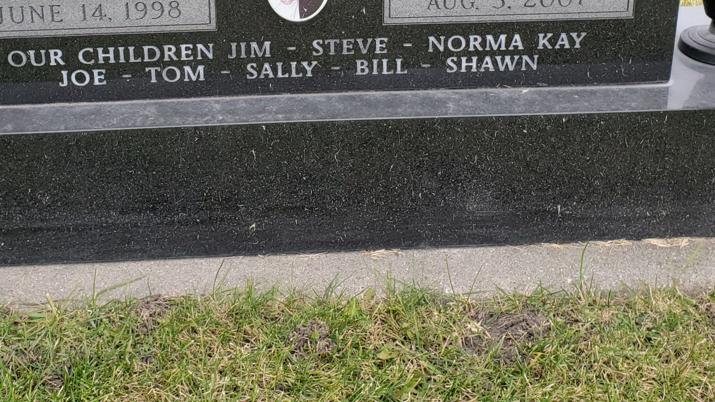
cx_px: 302
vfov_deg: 22.3
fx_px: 967
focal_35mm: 51
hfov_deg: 40.5
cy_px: -32
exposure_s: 1/166
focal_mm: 4.3
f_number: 2.4
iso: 50
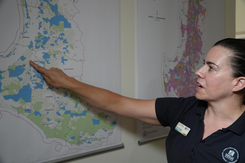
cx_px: 122
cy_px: 82
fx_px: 235
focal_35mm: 34
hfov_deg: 55.1
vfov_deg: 38.4
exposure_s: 1/160
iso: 2500
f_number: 4
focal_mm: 23
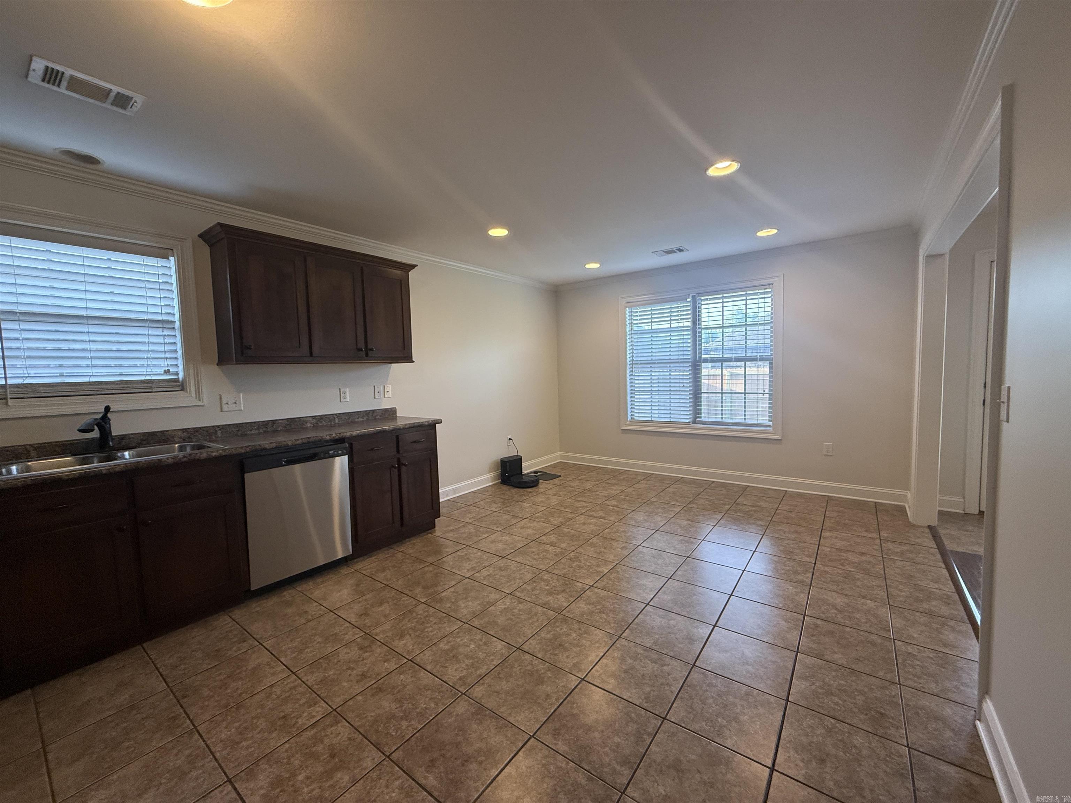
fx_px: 433
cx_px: 536
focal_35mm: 14
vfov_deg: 85.7
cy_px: 402
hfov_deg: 102.1
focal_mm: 2.22
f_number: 2.2
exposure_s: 1/120
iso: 200
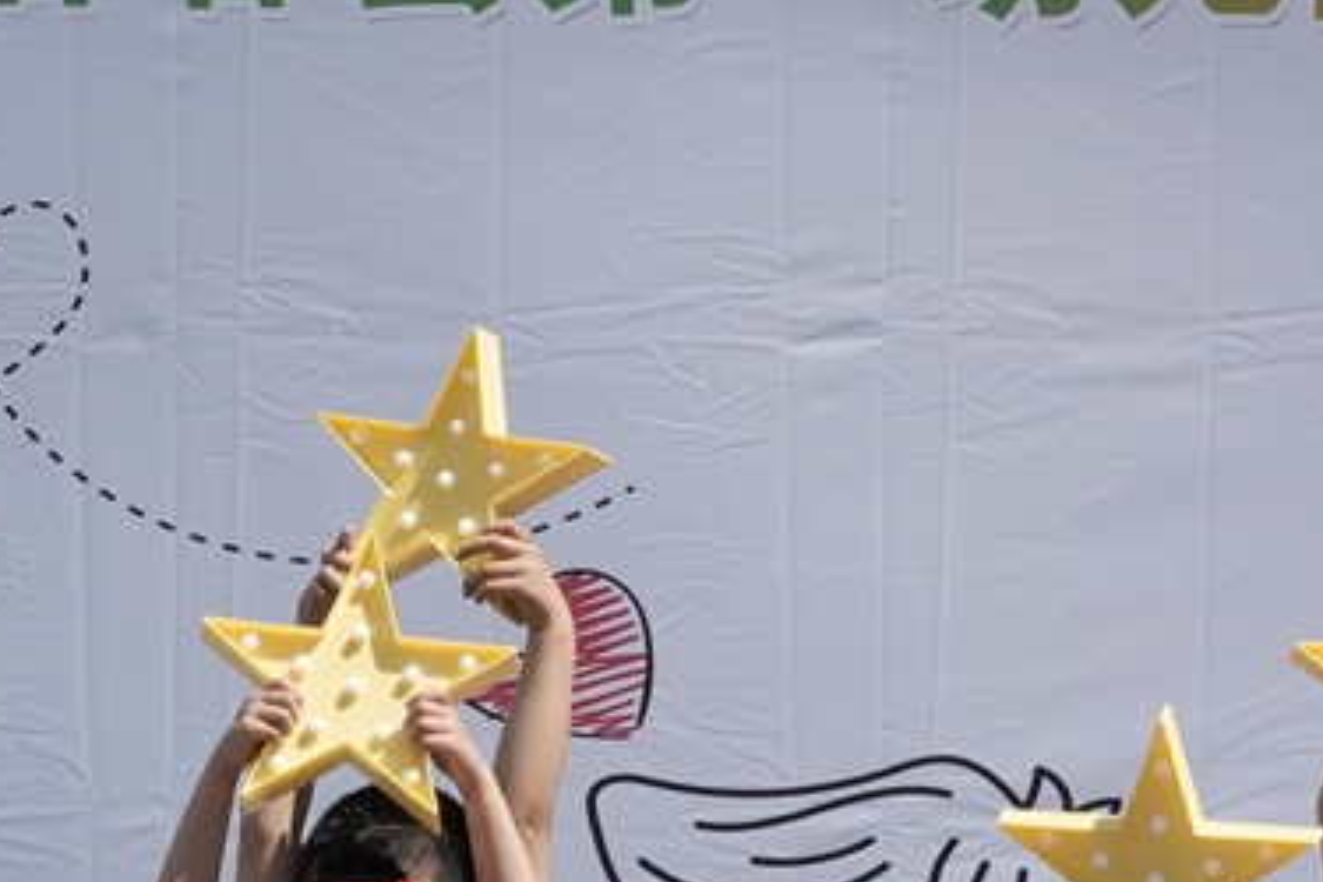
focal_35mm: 326
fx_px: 11980
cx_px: 2731
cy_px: 759
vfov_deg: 4.2
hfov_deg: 6.1
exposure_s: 1/250
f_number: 11
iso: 250
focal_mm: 68
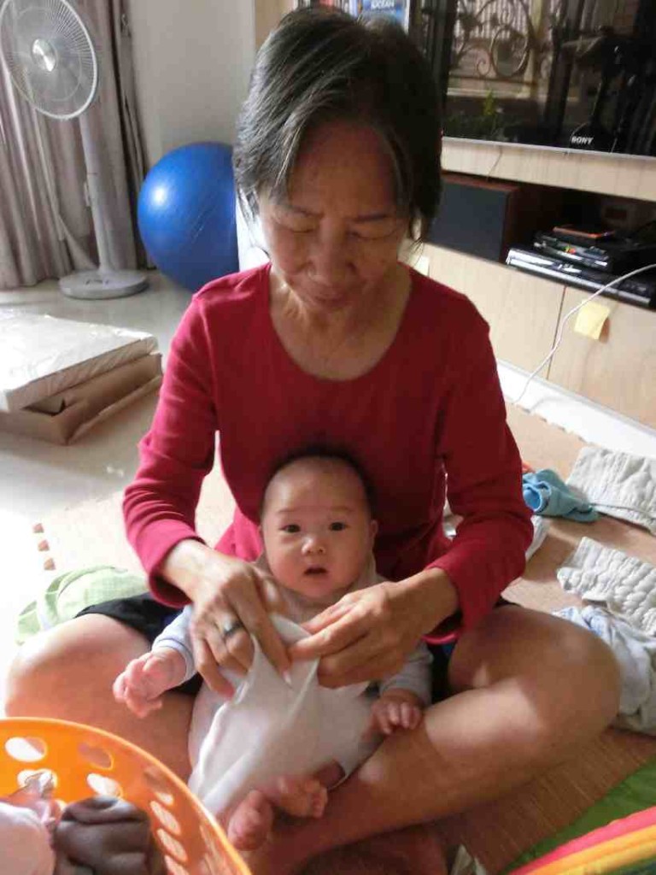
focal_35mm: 25
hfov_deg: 54.9
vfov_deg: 69.4
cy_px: 438
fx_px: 632
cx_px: 328
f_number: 3.3
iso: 800
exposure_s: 1/15
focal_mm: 4.4
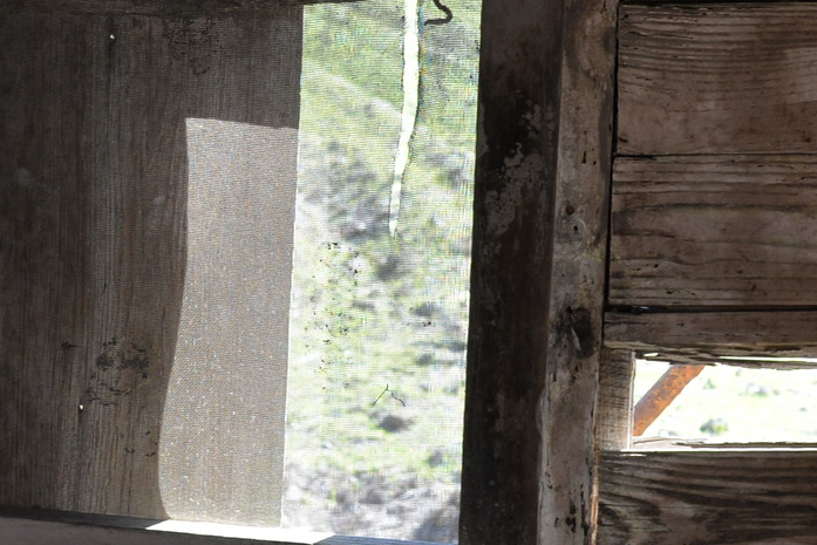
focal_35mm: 151
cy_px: 203
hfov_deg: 13.6
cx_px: 259
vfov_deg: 9.1
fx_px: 3427
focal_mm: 35
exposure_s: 1/125
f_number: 5.6
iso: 250
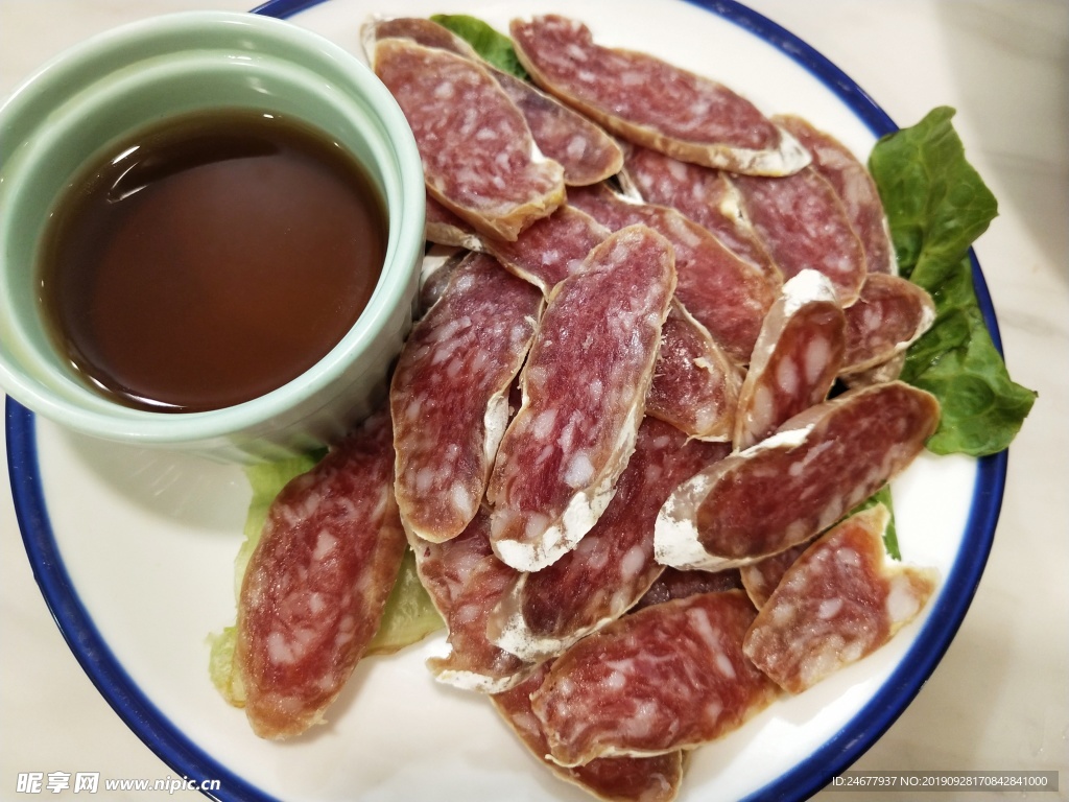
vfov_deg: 46.8
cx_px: 534
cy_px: 401
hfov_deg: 60.0
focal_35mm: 30
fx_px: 926
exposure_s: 1/100
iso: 211
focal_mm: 3.95
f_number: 1.8
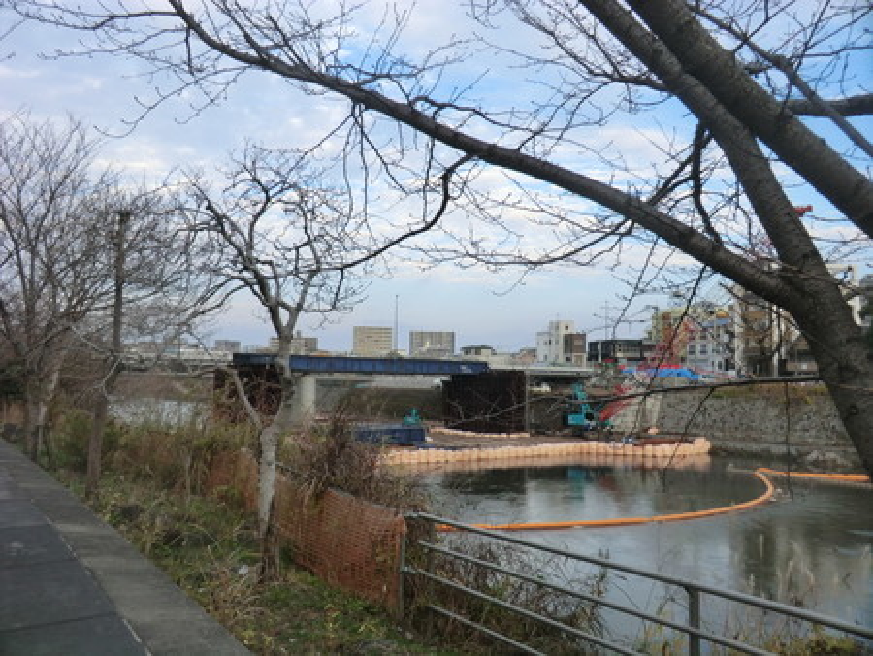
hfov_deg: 61.6
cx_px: 436
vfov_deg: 48.3
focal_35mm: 29
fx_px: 732
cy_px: 328
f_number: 3.5
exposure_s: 1/320
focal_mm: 5.2
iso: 80
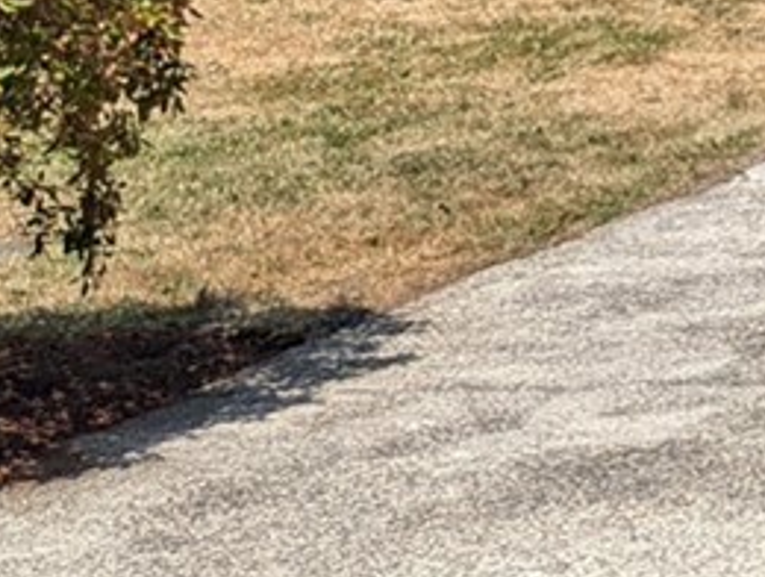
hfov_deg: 11.1
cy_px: -568
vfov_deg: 9.5
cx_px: 1895
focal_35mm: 147
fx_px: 3255
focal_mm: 6.81
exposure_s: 1/1742
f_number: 1.85
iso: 39
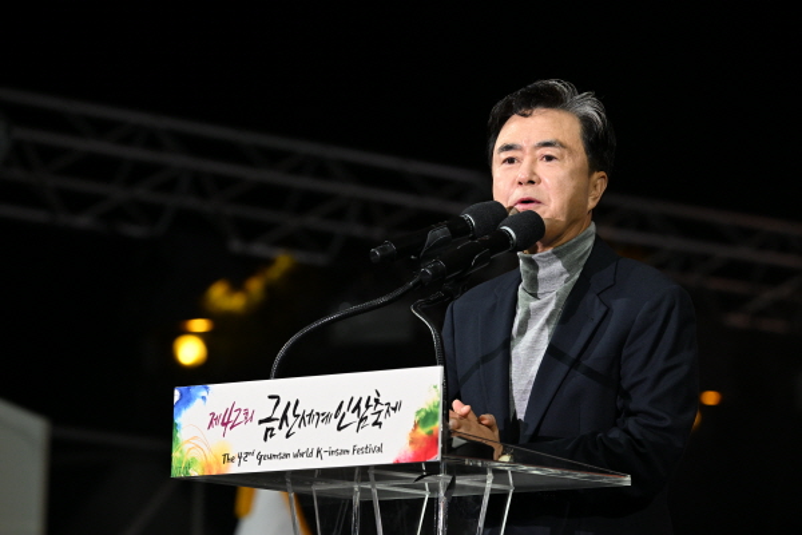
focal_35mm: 240
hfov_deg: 8.6
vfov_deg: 5.7
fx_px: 5346
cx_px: 401
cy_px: 268
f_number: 7.1
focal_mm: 240
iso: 2000
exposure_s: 1/320
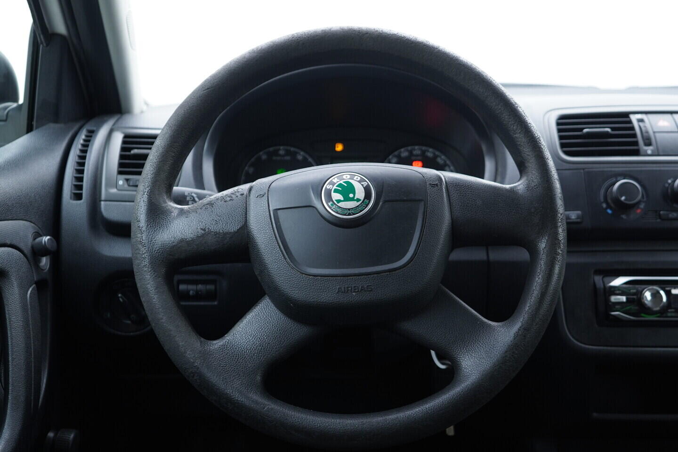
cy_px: 226
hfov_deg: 53.1
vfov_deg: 36.9
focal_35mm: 36
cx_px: 339
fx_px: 678
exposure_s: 1/40
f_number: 2.8
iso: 250
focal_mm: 24
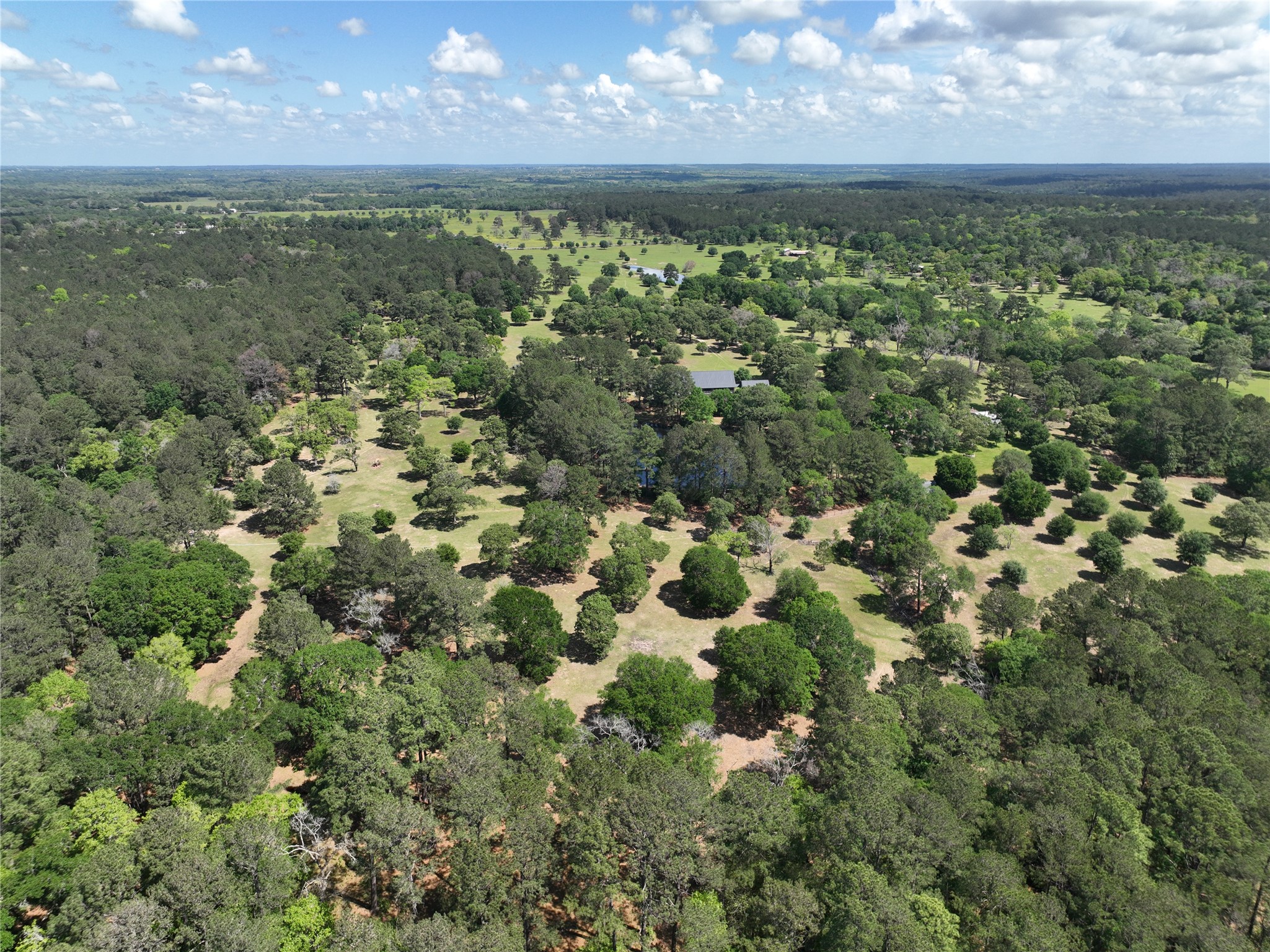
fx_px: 880
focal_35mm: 24
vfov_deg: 56.8
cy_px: 476
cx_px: 635
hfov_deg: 71.6
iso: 110
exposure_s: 1/1600
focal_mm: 12.29
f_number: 2.8
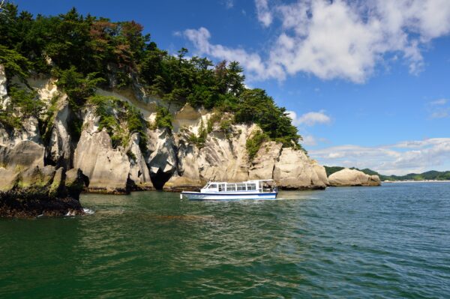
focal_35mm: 24
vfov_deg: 53.1
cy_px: 150
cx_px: 225
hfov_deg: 73.8
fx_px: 300
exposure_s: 1/50
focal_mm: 24
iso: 100
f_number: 11
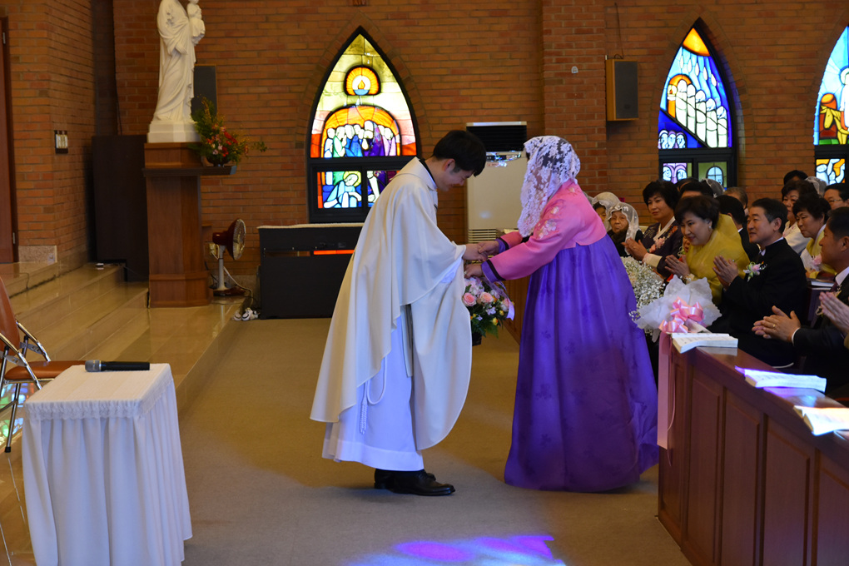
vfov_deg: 18.9
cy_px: 283
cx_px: 424
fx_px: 1698
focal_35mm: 72
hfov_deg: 28.1
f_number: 5
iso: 1000
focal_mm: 48
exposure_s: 1/60
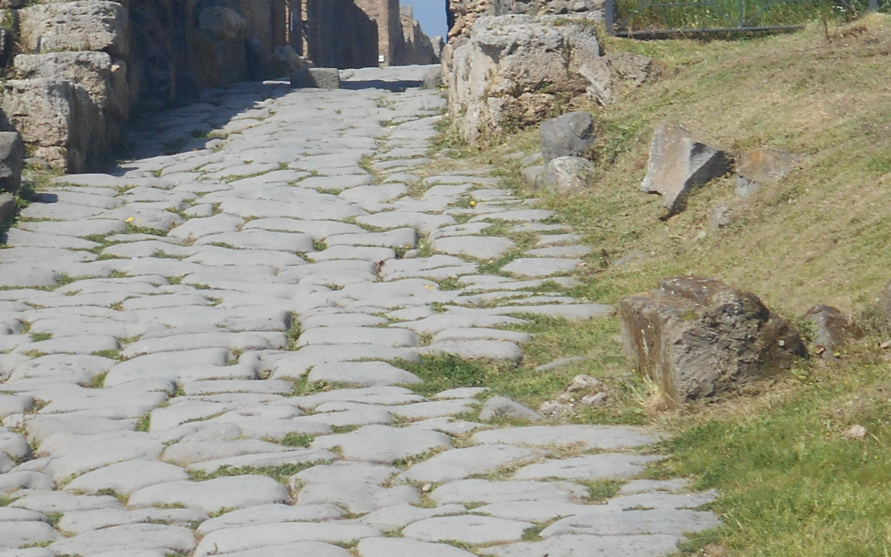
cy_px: -115
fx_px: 4662
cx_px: 319
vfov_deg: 6.8
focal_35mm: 192
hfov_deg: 10.9
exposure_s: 1/400
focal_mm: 13.5
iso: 80
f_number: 5.8
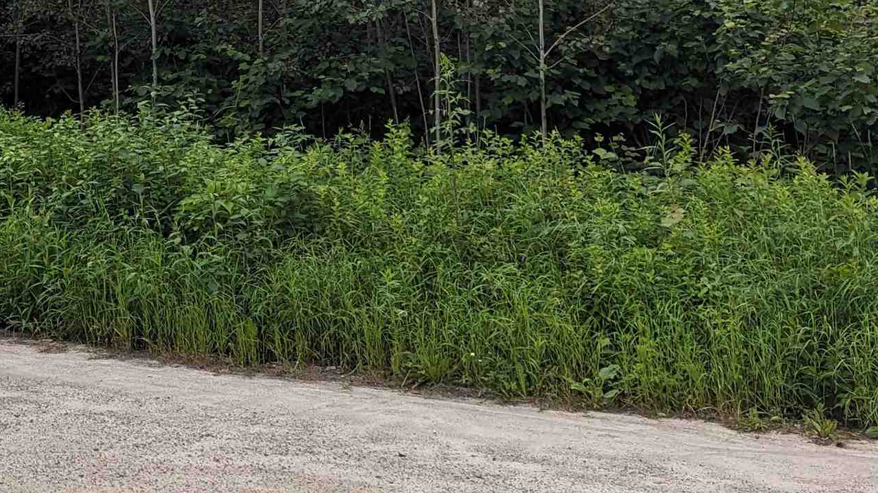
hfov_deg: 32.7
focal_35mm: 63
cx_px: 214
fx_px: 1466
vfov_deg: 16.9
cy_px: -287
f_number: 1.85
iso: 45
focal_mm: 6.81
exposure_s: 1/468
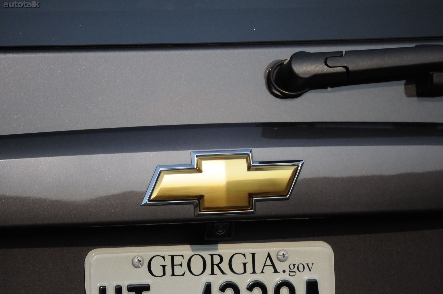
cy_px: 147
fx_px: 3688
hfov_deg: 6.9
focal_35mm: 300
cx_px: 222
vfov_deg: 4.6
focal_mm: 200
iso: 2000
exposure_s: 1/8000
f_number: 5.6
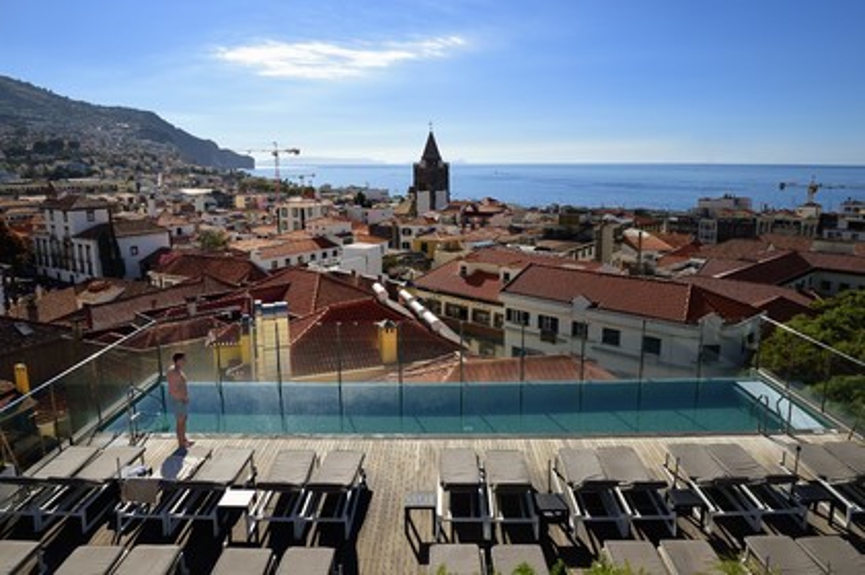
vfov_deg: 53.1
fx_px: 576
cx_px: 432
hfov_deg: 73.8
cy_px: 288
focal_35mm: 24
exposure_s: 1/400
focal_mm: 24
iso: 200
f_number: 13
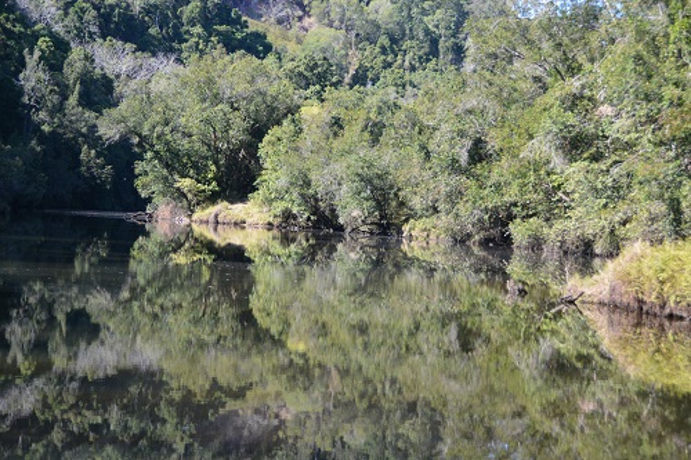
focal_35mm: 75
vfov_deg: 18.2
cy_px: 230
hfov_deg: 27.0
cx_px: 346
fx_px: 1439
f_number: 4.8
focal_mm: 50
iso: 720
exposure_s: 1/1000
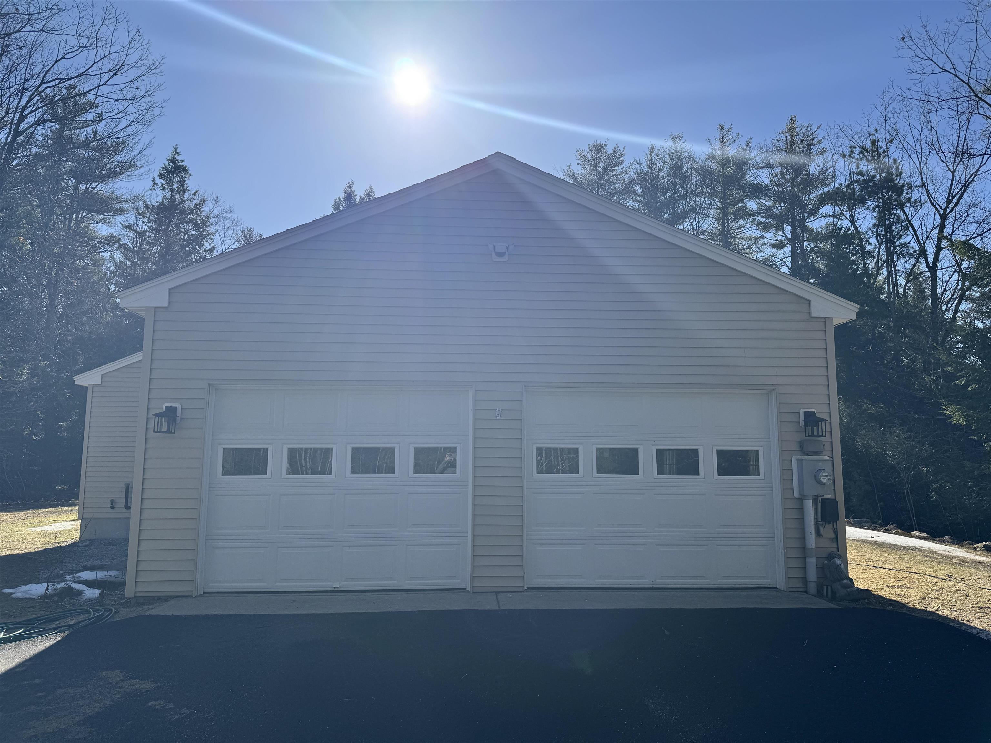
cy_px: 372
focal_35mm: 24
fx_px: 687
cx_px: 496
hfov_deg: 71.6
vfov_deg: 56.8
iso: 80
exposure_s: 1/5348
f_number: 1.78
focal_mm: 6.76
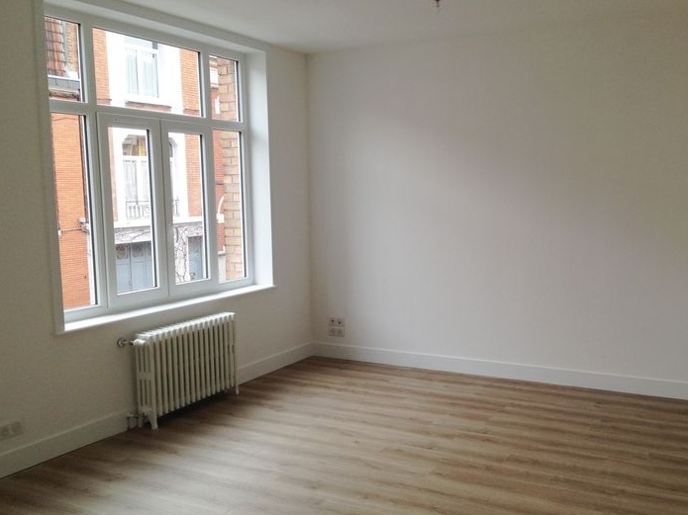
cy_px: 279
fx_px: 755
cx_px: 390
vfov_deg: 37.7
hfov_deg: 48.9
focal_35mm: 38
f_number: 2.4
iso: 64
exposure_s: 1/60
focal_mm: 4.12
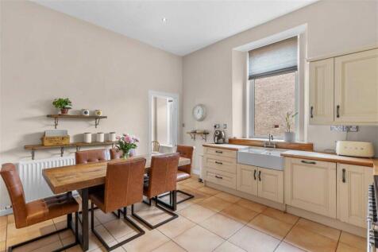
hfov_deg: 93.3
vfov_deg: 70.4
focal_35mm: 17
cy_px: 126
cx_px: 189
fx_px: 178
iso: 250
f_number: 8
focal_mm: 17
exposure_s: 1/1.67
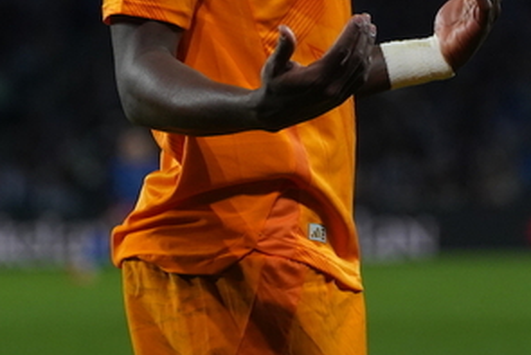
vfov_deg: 2.4
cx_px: 266
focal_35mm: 564
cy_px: -56
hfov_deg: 3.7
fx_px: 8323
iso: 3200
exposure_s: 1/1250
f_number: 5.6
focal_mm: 229
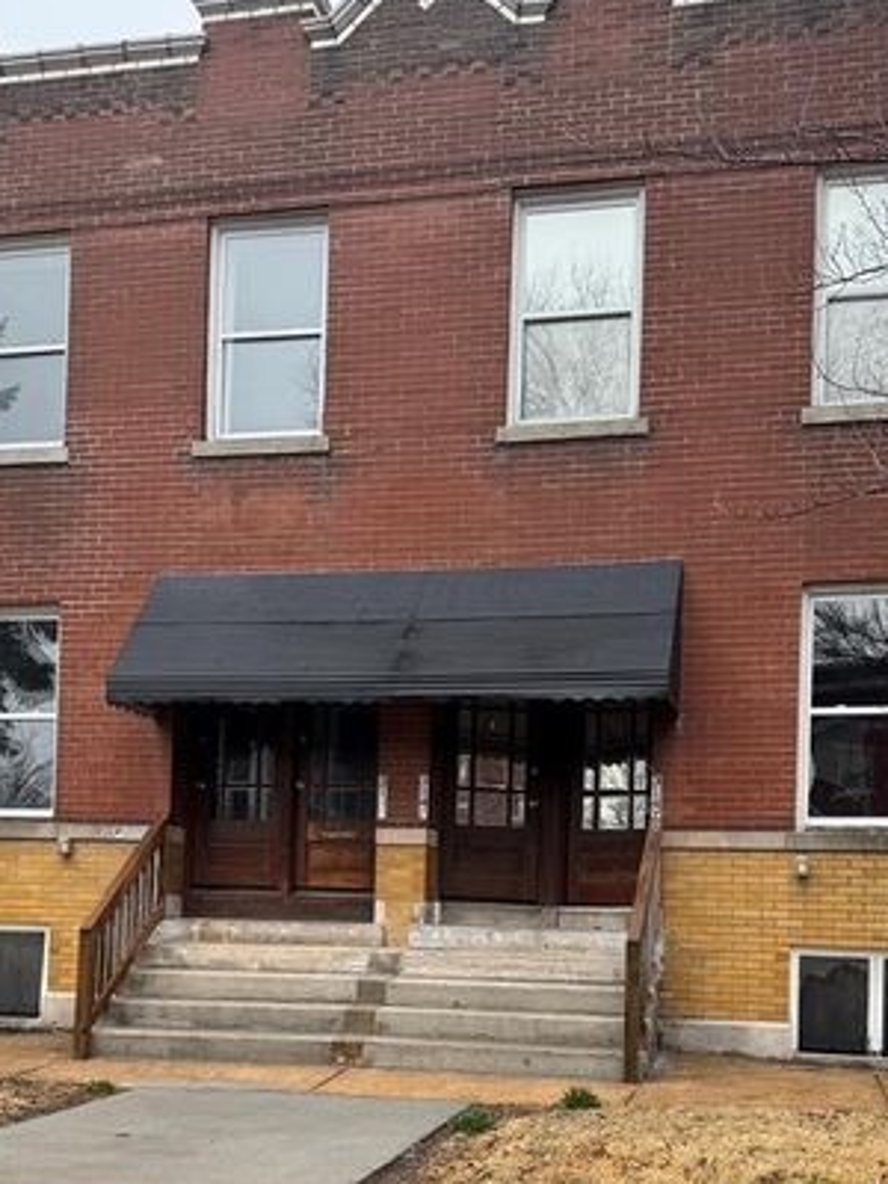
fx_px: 1368
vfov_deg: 45.4
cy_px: 872
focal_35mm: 40
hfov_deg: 35.9
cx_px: 477
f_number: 1.78
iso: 80
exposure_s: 1/588
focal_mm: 6.76
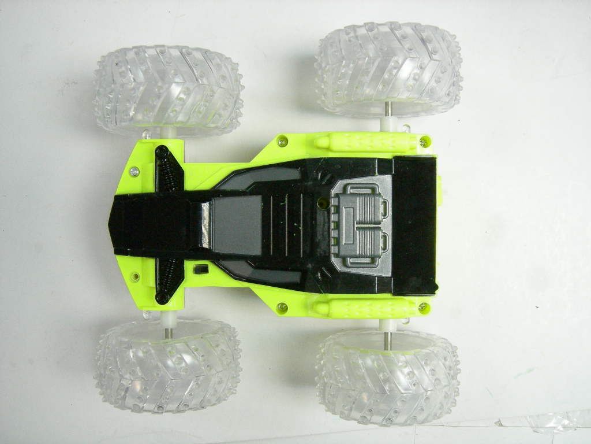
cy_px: 222
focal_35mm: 36
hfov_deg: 51.4
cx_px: 296
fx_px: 615
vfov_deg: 39.7
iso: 400
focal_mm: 7.5
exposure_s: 1/67.8
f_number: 3.4
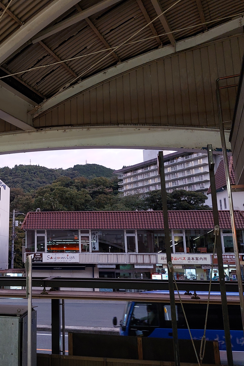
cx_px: 41
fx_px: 346
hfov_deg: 37.2
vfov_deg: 55.8
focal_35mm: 34
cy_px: 180
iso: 400
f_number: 1.8
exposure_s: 1/60
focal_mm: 5.23
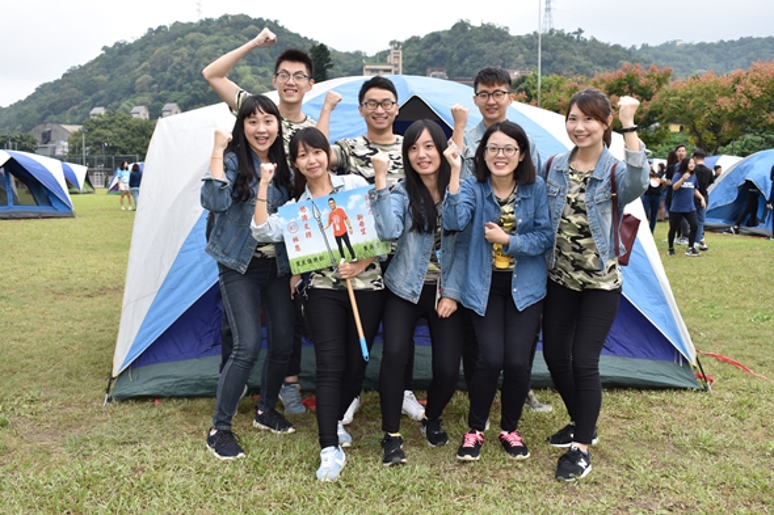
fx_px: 838
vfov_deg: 34.2
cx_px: 387
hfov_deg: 49.6
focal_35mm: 39
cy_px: 258
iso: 100
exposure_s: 1/125
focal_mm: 26
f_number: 5.6
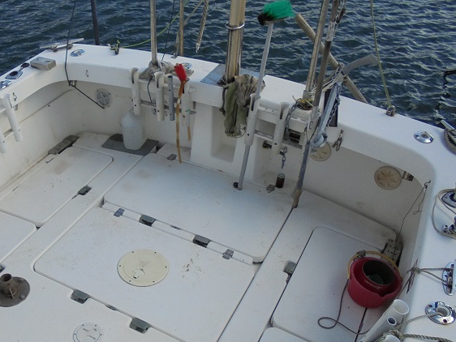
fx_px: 488
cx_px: 153
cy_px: 221
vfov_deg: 38.4
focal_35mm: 37
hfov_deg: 49.3
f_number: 3.5
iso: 100
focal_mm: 4.6
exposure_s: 1/800
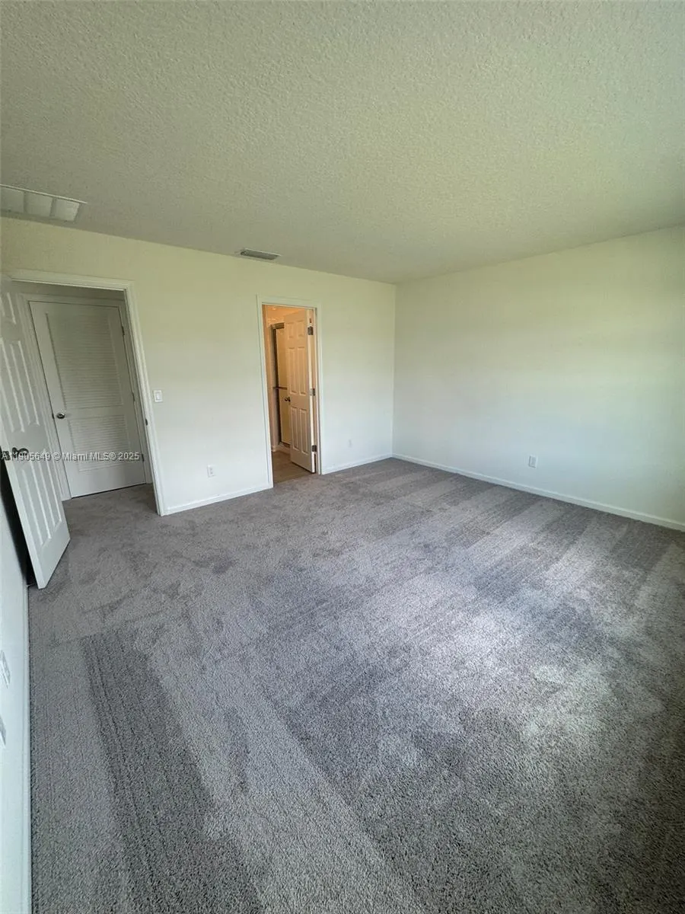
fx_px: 369
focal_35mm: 14
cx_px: 342
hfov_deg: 85.7
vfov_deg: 102.1
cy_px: 457
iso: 80
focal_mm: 2.22
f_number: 2.2
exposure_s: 1/120
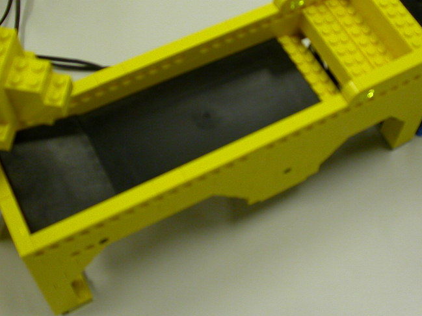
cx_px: 229
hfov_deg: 32.2
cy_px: 83
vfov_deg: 24.2
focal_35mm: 60
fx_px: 731
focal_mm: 7.85
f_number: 2.6
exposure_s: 1/25.1
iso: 100
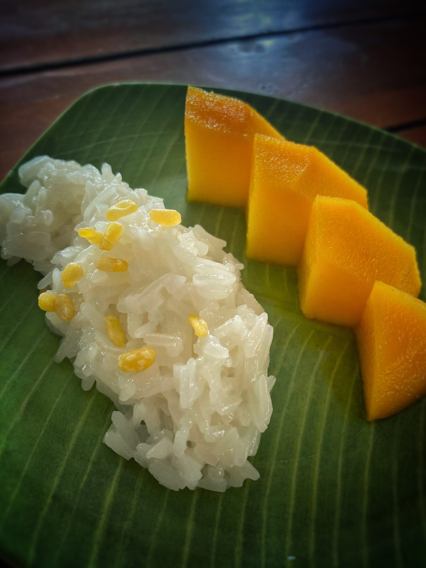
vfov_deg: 67.3
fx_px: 427
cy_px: 284
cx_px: 213
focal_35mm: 26
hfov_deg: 53.1
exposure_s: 1/110
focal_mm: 4.25
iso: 125
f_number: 1.8
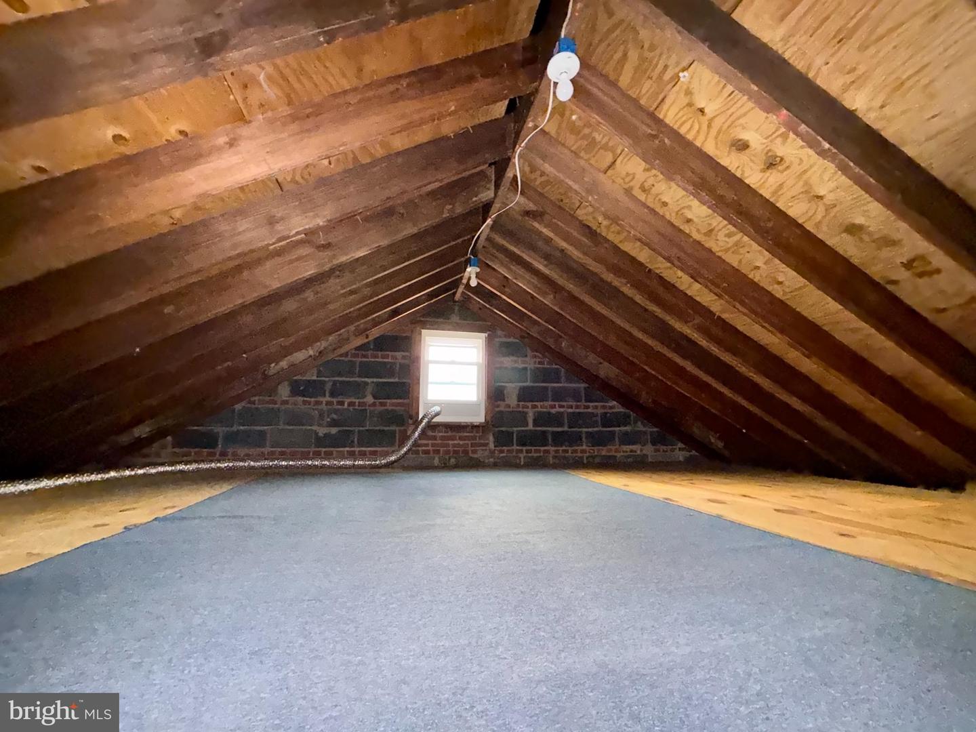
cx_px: 488
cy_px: 366
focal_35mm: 14
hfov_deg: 102.1
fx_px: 395
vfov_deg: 85.7
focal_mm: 2.22
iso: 3200
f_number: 2.2
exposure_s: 1/30
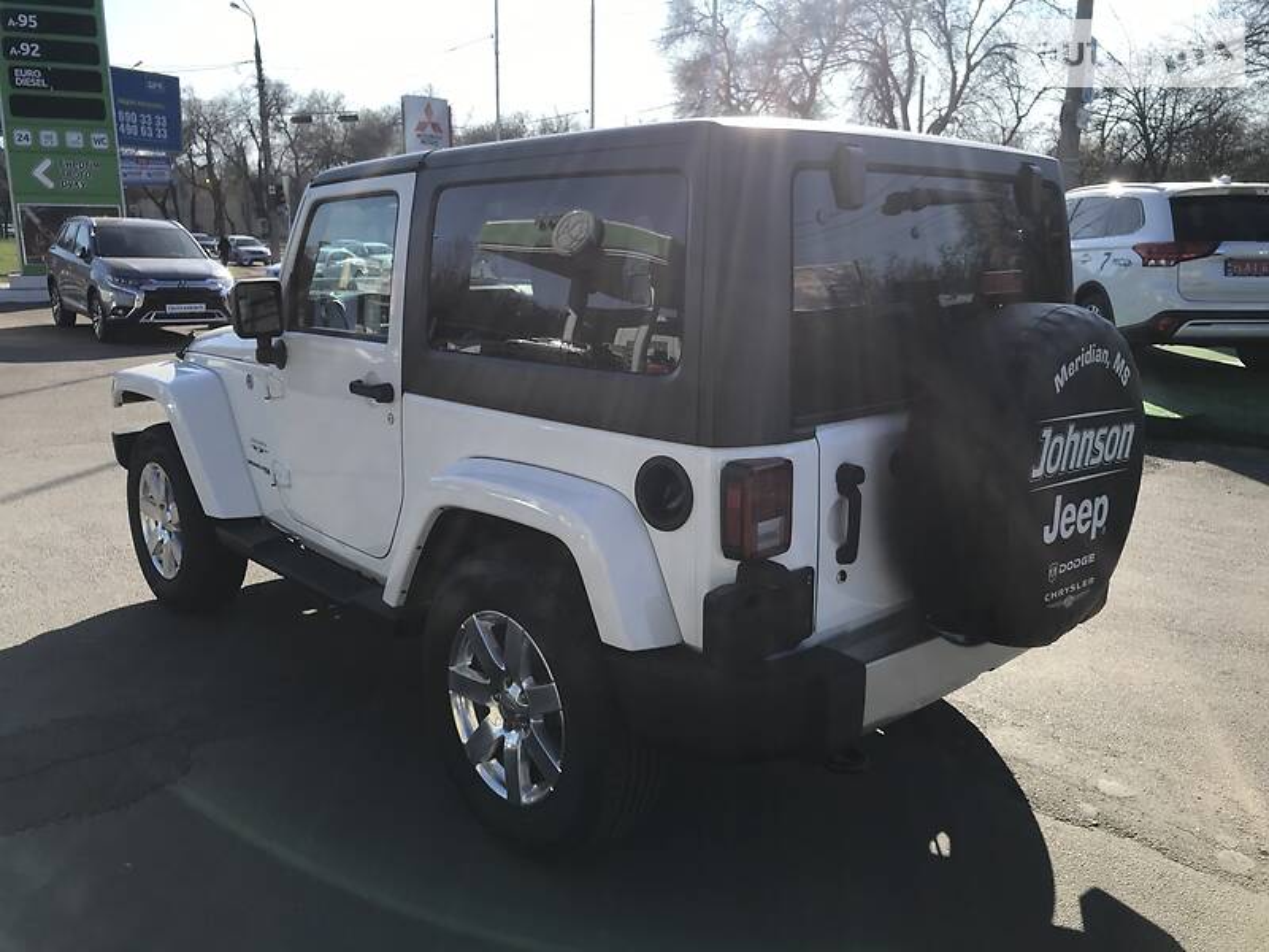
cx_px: 634
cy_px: 476
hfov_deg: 63.4
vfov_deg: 49.7
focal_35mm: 28
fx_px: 1026
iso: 20
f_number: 1.8
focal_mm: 4
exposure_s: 1/1497
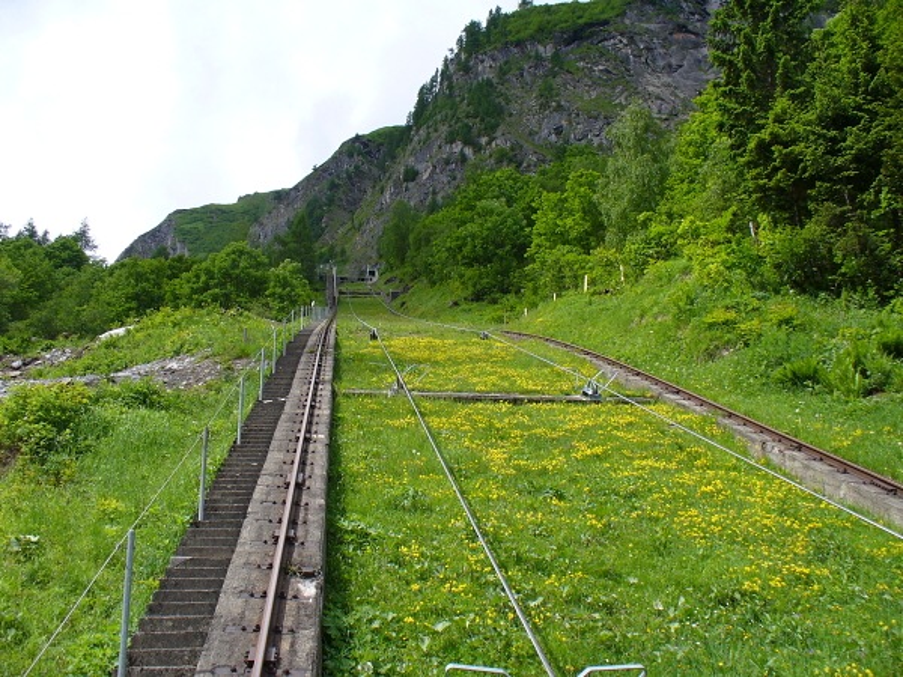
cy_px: 338
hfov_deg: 50.1
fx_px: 965
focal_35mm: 37
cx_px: 452
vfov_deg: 38.7
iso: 80
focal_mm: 6.1
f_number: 5.6
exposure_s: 1/200
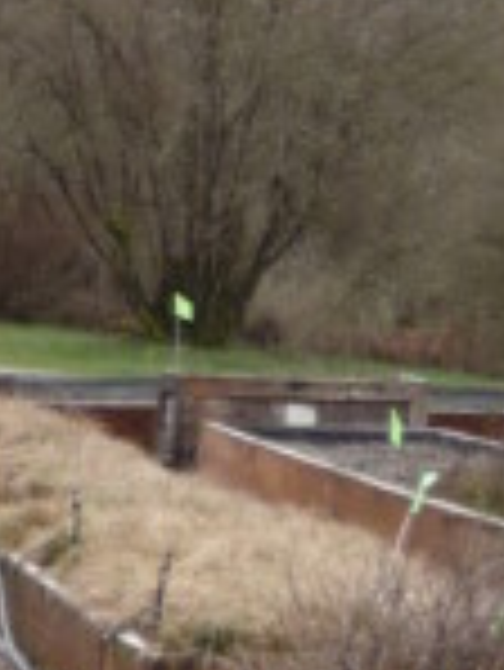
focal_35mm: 212
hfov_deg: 6.6
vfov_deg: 7.6
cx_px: -760
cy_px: 2316
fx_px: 4110
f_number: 4
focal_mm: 5.2
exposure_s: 1/125
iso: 100
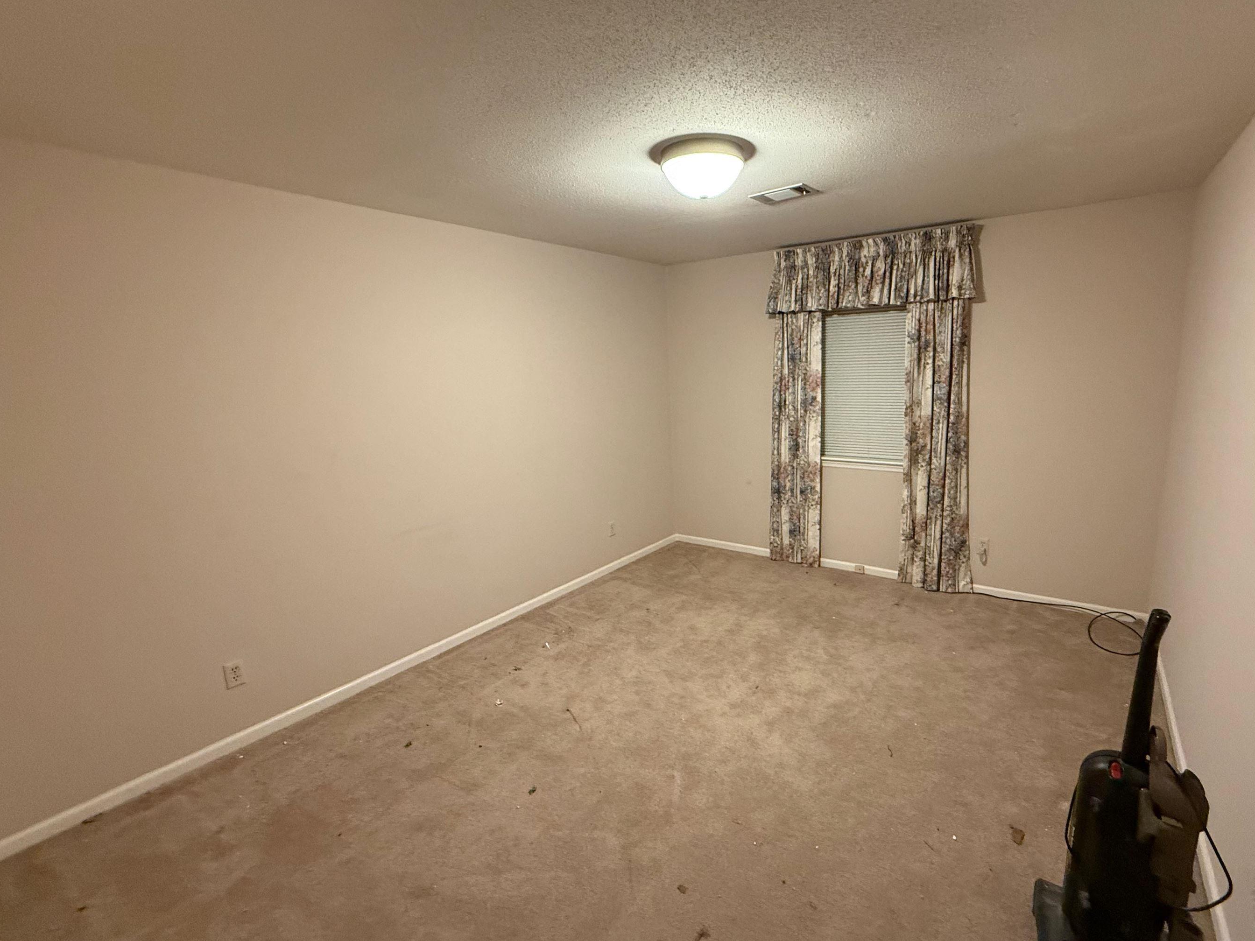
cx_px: 707
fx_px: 580
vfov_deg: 78.1
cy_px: 468
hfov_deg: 94.0
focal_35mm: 16
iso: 500
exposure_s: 1/60
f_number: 2.2
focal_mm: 2.22
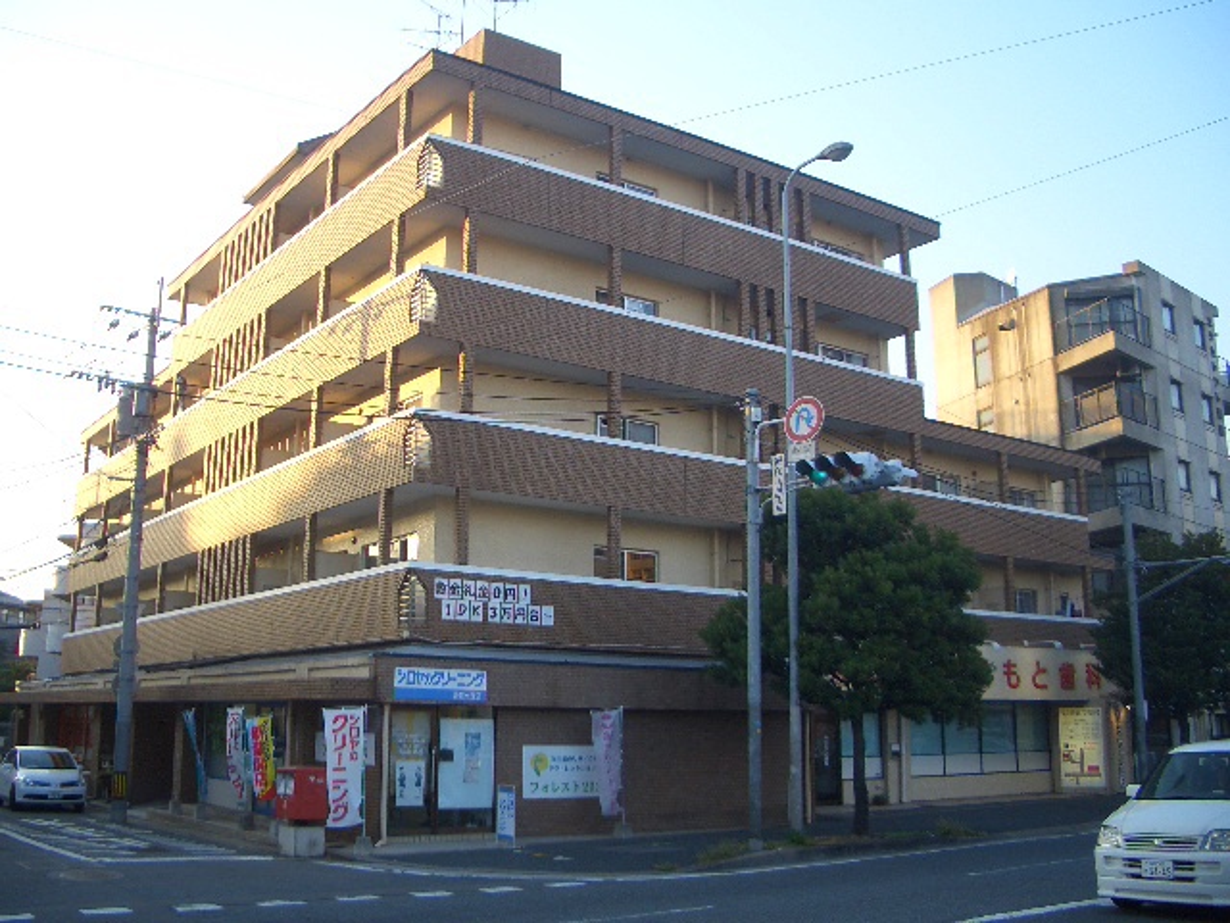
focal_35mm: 35
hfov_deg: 52.6
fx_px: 1244
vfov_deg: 40.7
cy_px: 462
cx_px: 615
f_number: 2.6
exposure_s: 1/125
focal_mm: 5.8
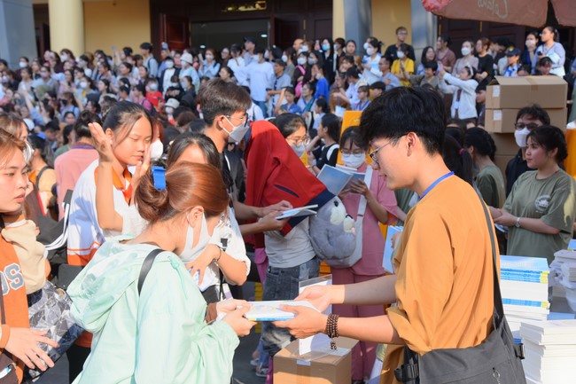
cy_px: 192
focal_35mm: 48
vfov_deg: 28.1
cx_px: 288
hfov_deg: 41.1
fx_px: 768
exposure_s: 1/160
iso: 100
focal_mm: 48
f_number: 8
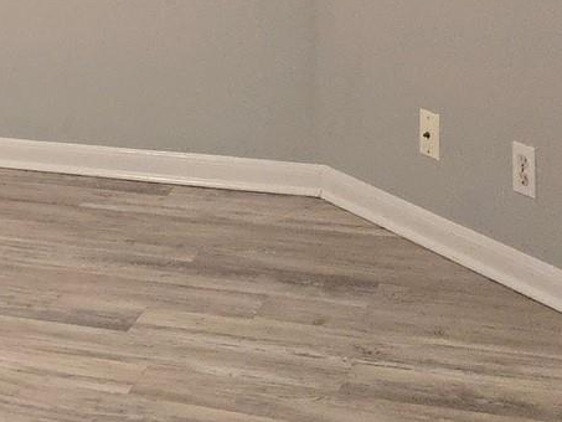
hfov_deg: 17.4
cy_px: -12
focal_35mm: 104
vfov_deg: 14.0
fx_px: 1689
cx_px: -221
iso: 500
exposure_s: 1/120
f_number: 1.7
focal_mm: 6.3
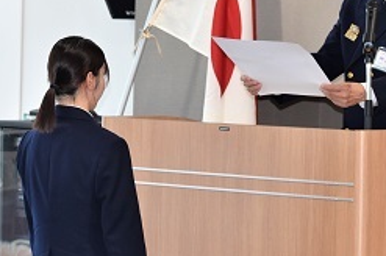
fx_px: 2463
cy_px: 58
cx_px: 286
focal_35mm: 230
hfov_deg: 8.9
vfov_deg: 6.0
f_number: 5.6
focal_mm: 70
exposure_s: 1/125
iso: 640
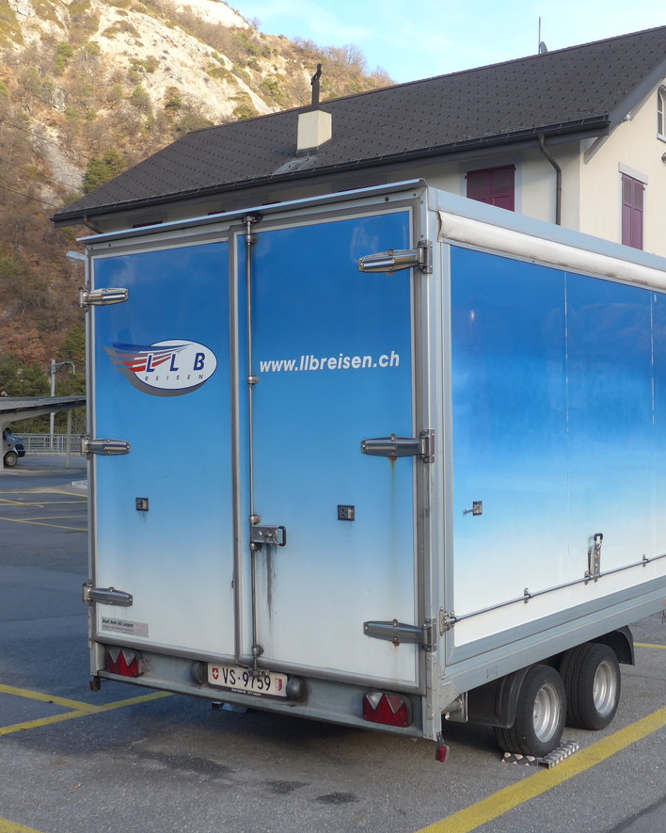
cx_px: 336
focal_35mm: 45
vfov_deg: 41.2
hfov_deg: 33.4
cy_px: 414
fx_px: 1109
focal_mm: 7
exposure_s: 1/250
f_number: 2.8
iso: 80
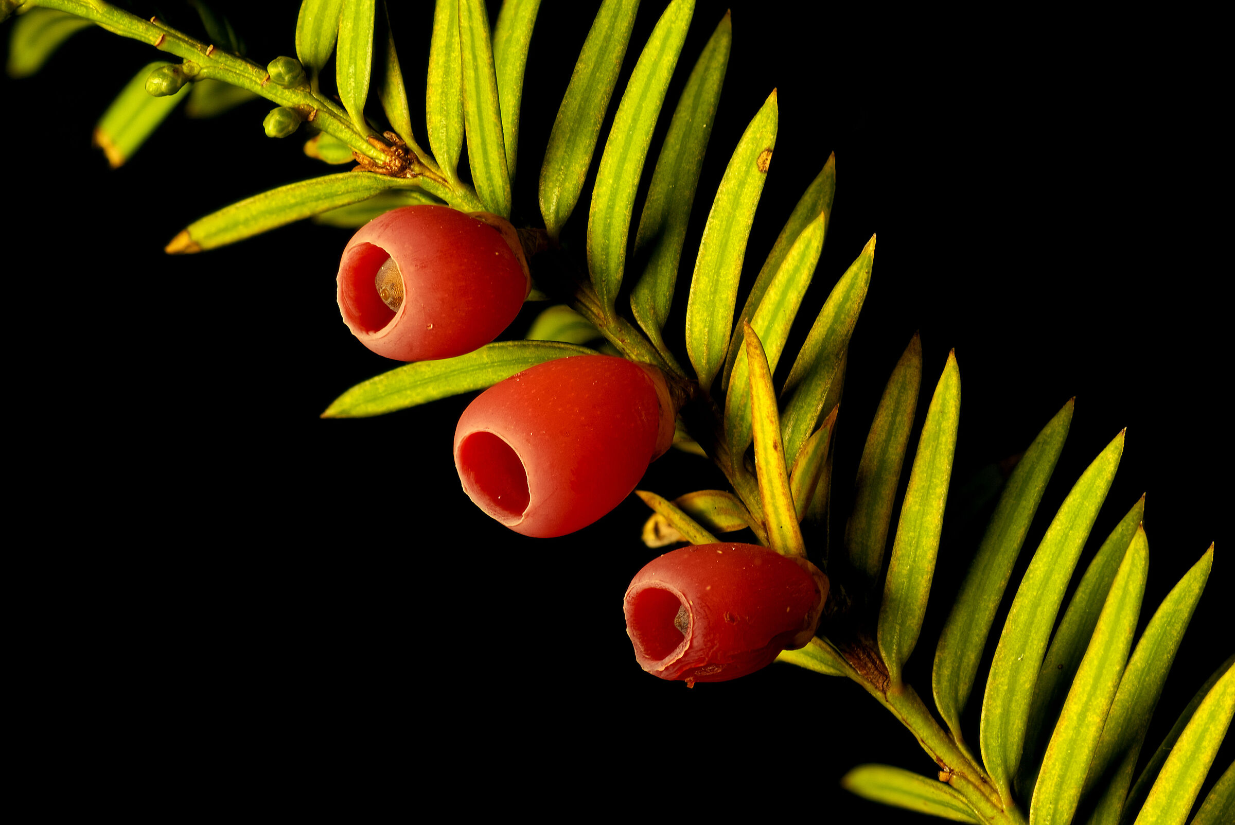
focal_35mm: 157
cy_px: 412
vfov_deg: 8.8
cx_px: 618
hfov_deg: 13.1
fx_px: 5389
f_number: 8
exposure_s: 1/20
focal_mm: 105
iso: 250
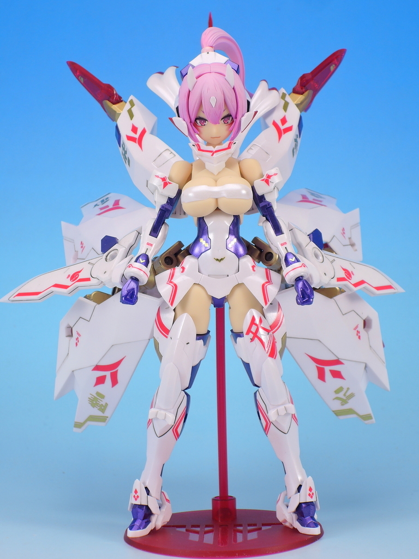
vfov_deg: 18.7
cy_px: 280
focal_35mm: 105
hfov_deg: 14.1
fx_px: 1695
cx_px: 210
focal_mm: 22.4
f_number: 5.8
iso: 80
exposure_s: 1/6
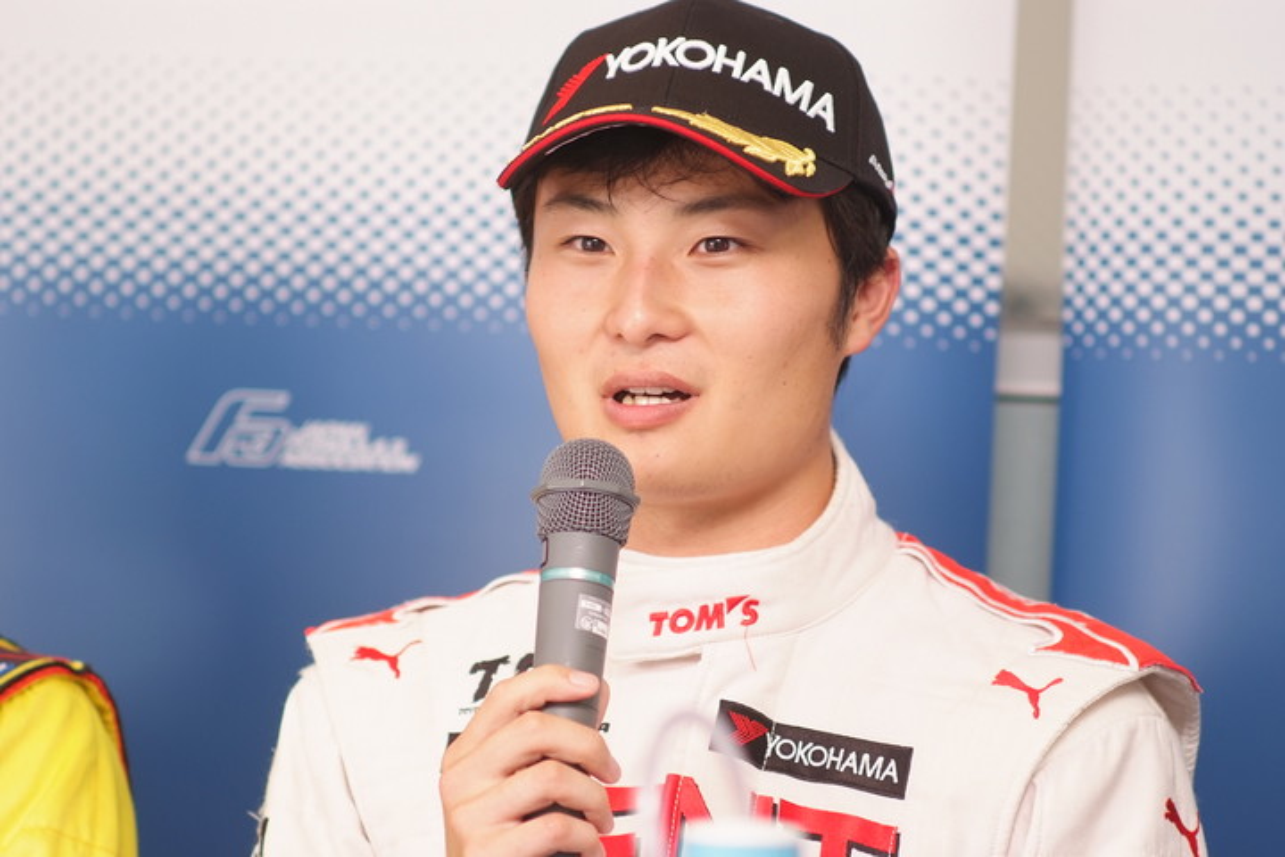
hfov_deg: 13.0
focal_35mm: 158
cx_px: 642
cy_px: 428
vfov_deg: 8.7
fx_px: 5639
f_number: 2.5
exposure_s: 1/125
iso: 400
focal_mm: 105
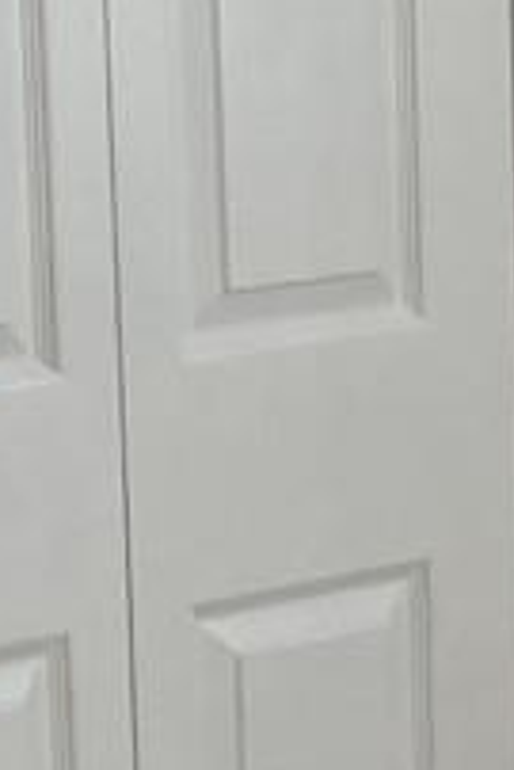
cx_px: 1595
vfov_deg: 9.6
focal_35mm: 214
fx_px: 4575
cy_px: 690
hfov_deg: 5.9
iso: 125
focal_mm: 4.2
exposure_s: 1/108
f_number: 1.6
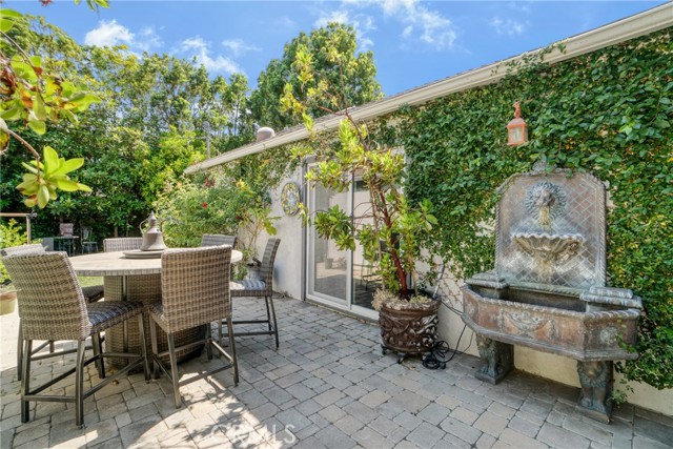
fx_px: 280
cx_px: 336
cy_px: 224
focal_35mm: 15
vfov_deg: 77.4
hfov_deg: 100.4
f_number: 11
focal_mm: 10
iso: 100
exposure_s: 1/30
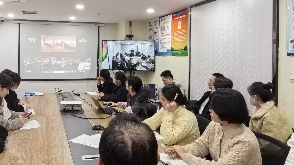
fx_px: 234
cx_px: 99
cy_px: 59
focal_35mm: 30
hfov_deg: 62.8
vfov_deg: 38.6
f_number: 2.2
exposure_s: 1/60
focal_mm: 1.68
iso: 200
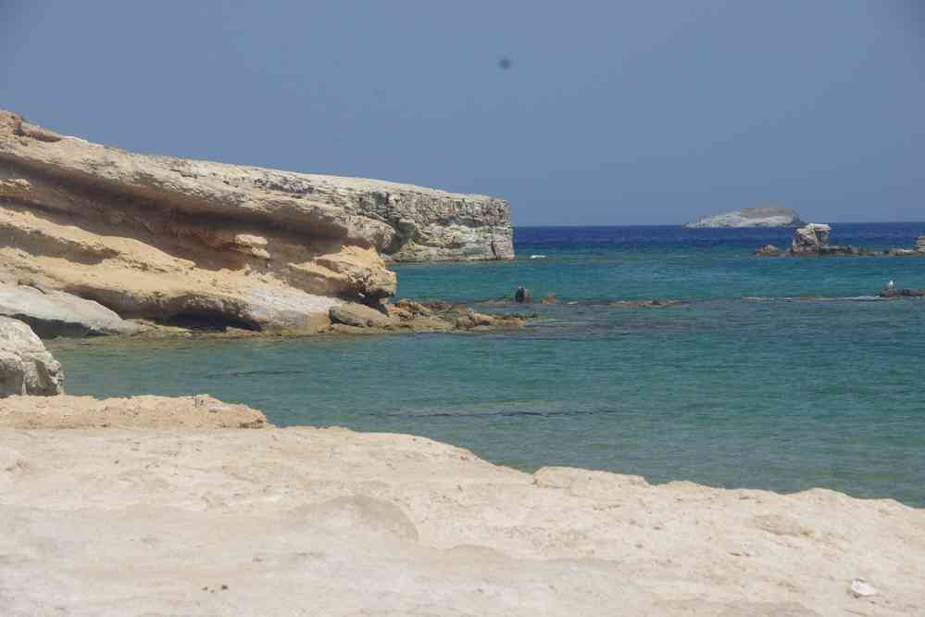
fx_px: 1927
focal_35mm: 75
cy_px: 308
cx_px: 462
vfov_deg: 18.2
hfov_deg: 27.0
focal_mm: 50
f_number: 11
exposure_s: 1/100
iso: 200
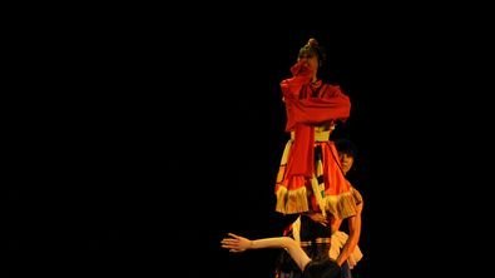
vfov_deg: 6.3
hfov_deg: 11.3
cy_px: 200
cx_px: 305
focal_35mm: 191
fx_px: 2506
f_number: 5.6
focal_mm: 120
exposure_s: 1/125
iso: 2000
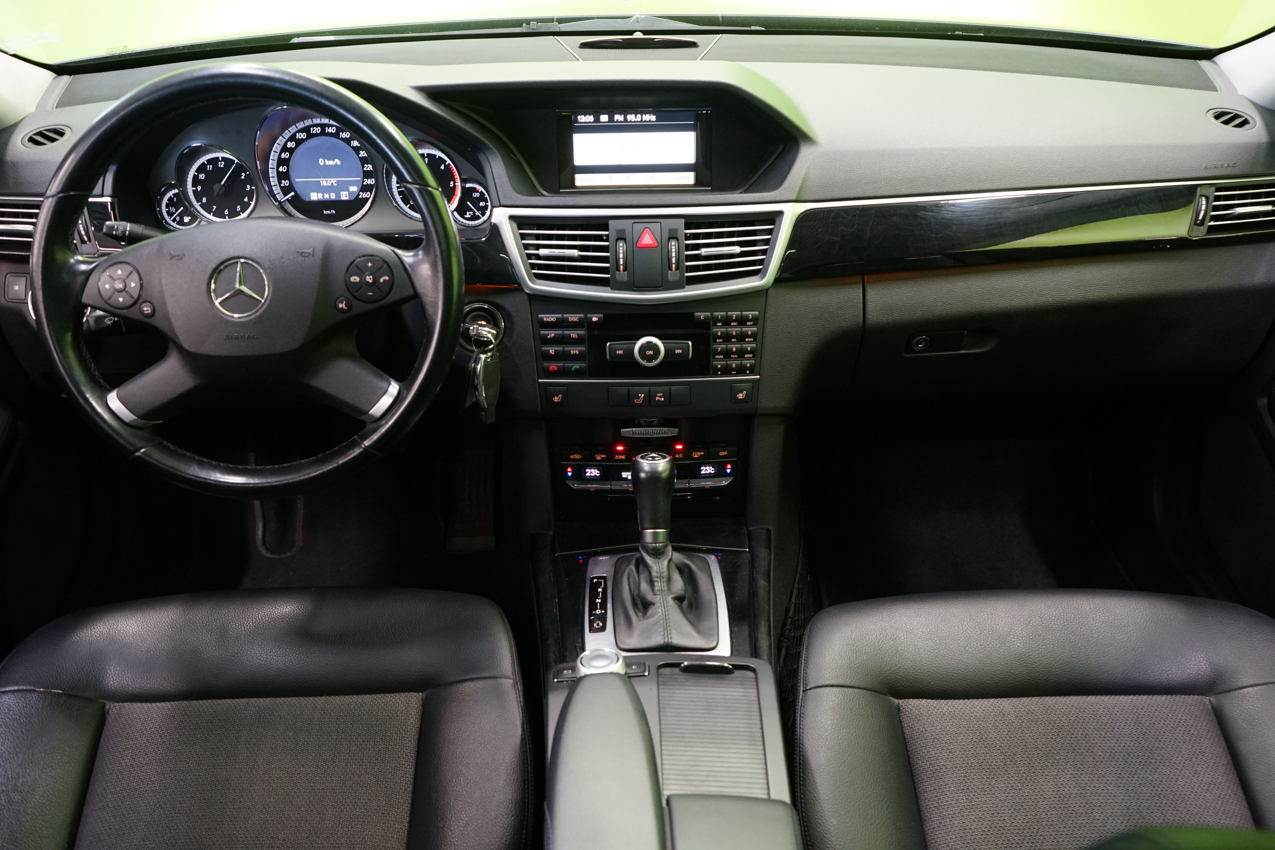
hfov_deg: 61.9
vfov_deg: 43.6
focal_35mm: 30
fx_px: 1062
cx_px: 638
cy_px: 425
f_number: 5
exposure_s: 1/20
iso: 2500
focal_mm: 30
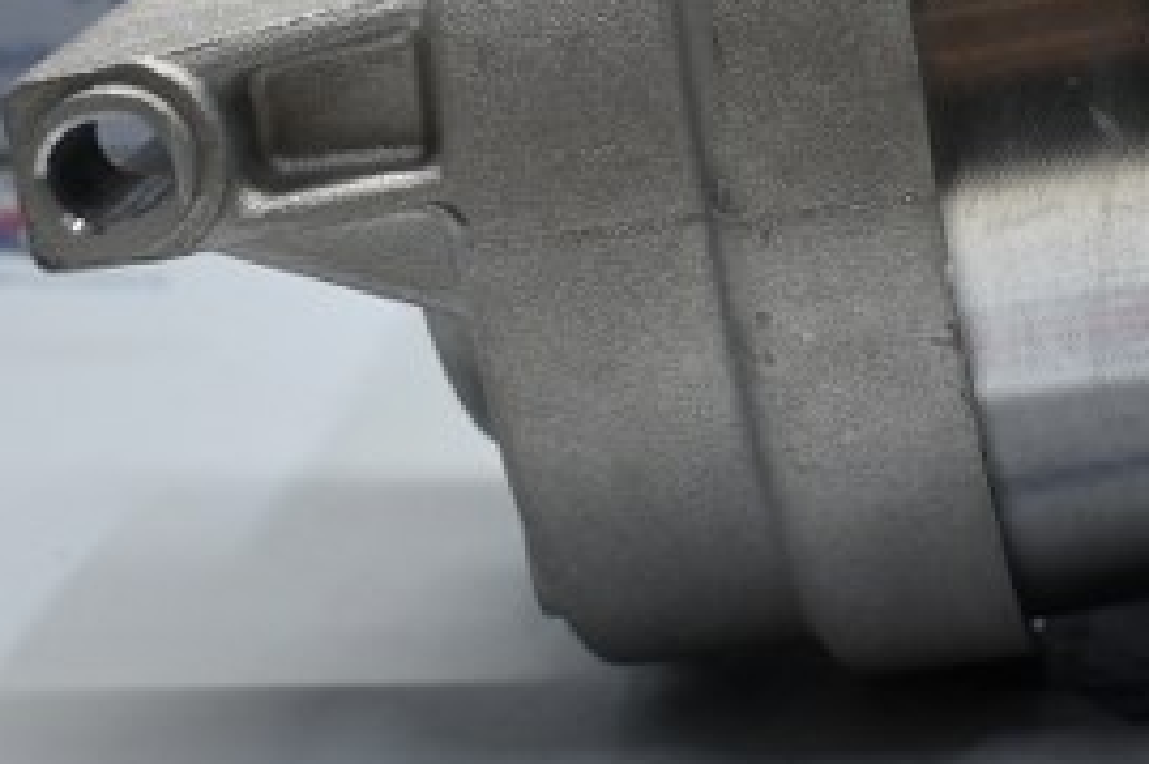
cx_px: 1363
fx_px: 3556
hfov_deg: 17.5
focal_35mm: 111
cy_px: -186
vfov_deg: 12.0
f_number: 4.2
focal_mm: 25
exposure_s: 1/125
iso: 900
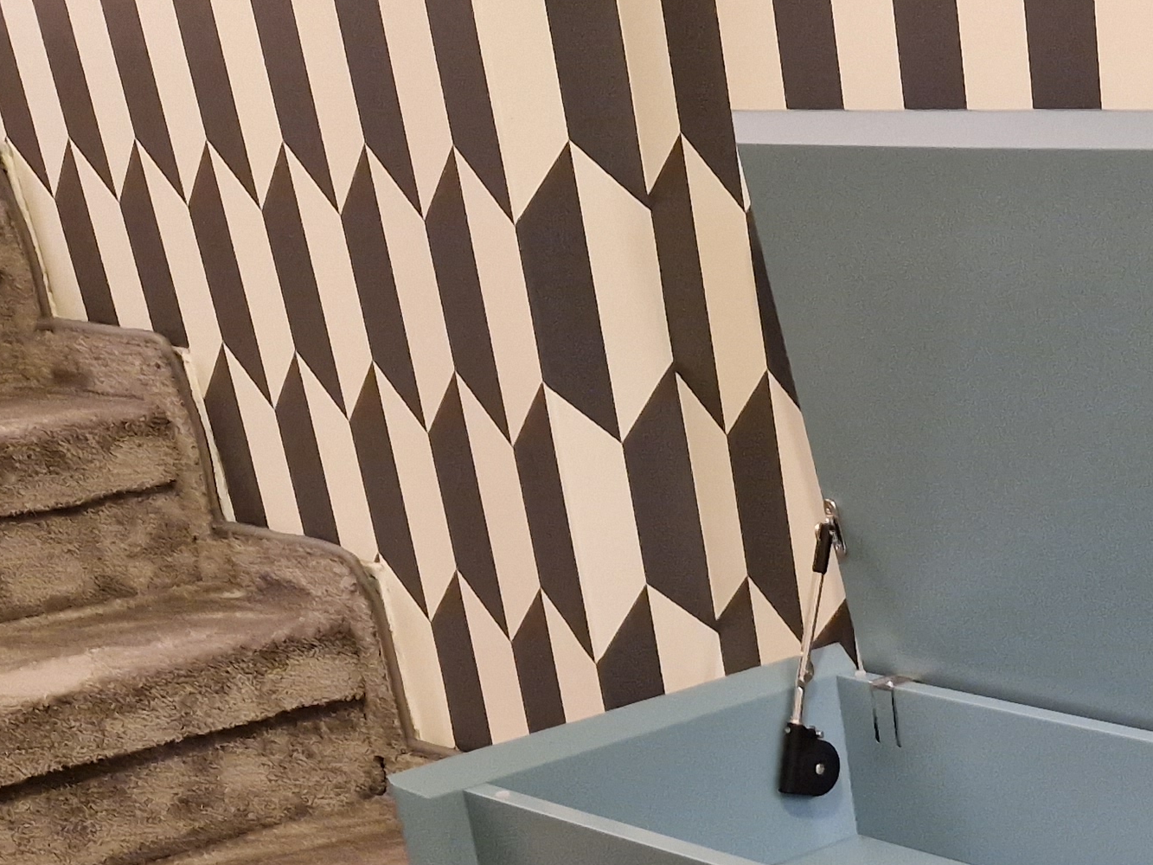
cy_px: 1177
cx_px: 1209
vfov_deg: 19.4
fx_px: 2298
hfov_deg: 26.3
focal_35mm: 69
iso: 500
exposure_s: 1/33
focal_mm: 5.4
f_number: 1.8
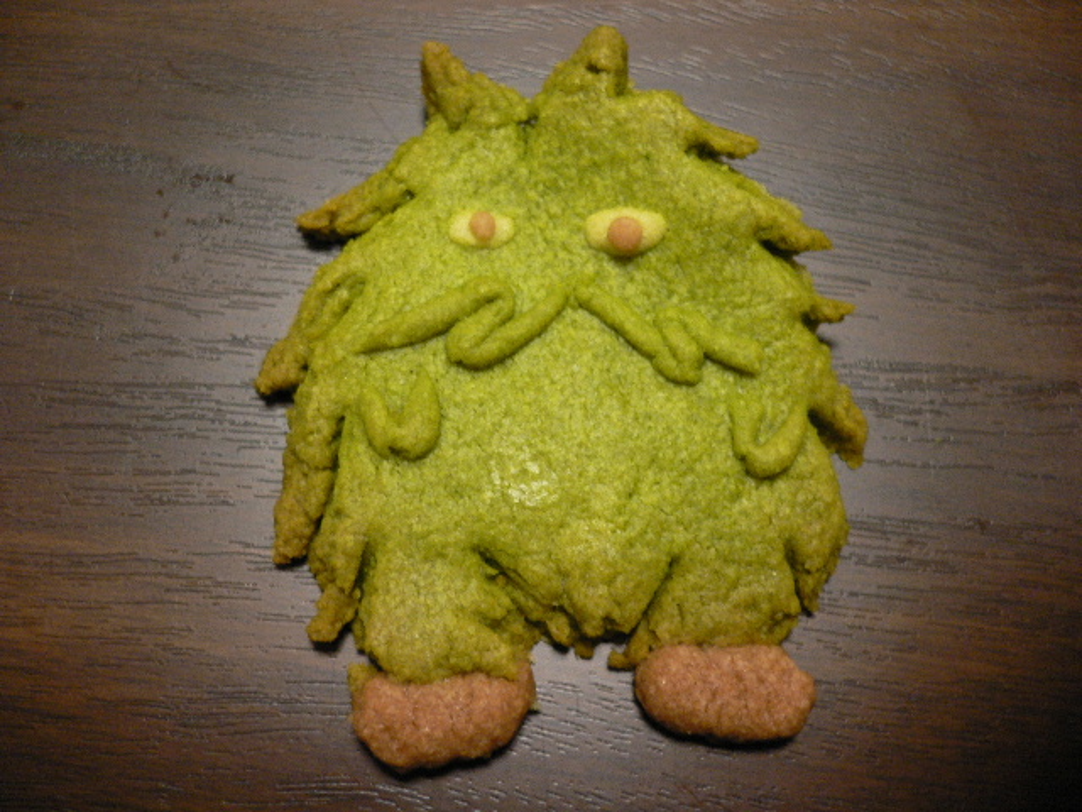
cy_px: 406
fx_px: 1094
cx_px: 541
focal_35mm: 35
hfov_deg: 52.6
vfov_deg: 40.7
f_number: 2.8
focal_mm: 5.8
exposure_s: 1/13
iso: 200
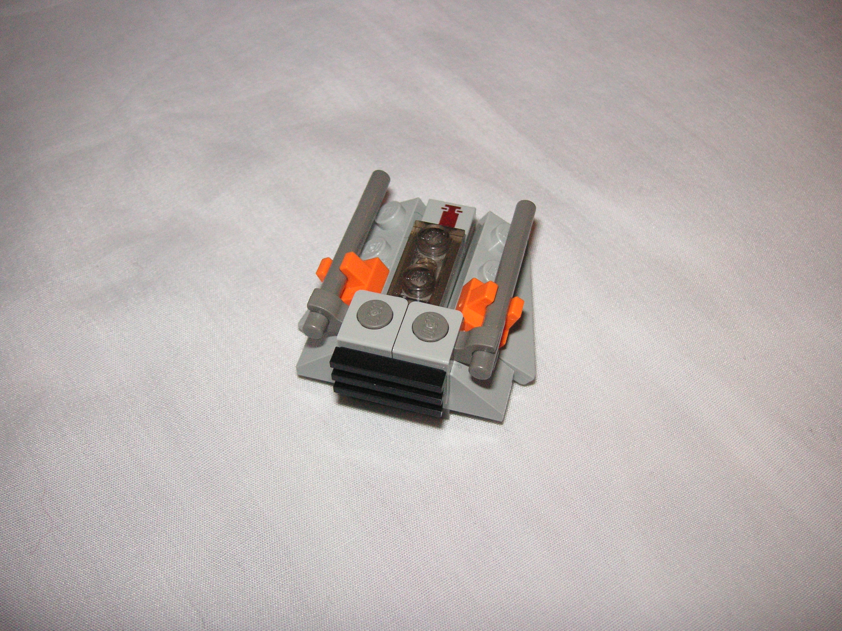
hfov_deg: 50.1
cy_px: 316
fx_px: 900
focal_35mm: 37
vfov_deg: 38.7
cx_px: 421
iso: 160
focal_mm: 6.1
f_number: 6.7
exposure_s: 1/45
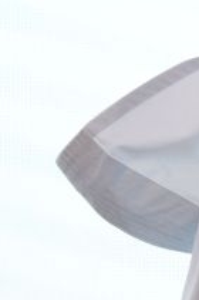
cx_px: 499
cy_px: -289
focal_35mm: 1709
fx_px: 14216
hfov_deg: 0.8
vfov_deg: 1.2
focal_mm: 200
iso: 320
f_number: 2.8
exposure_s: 1/250
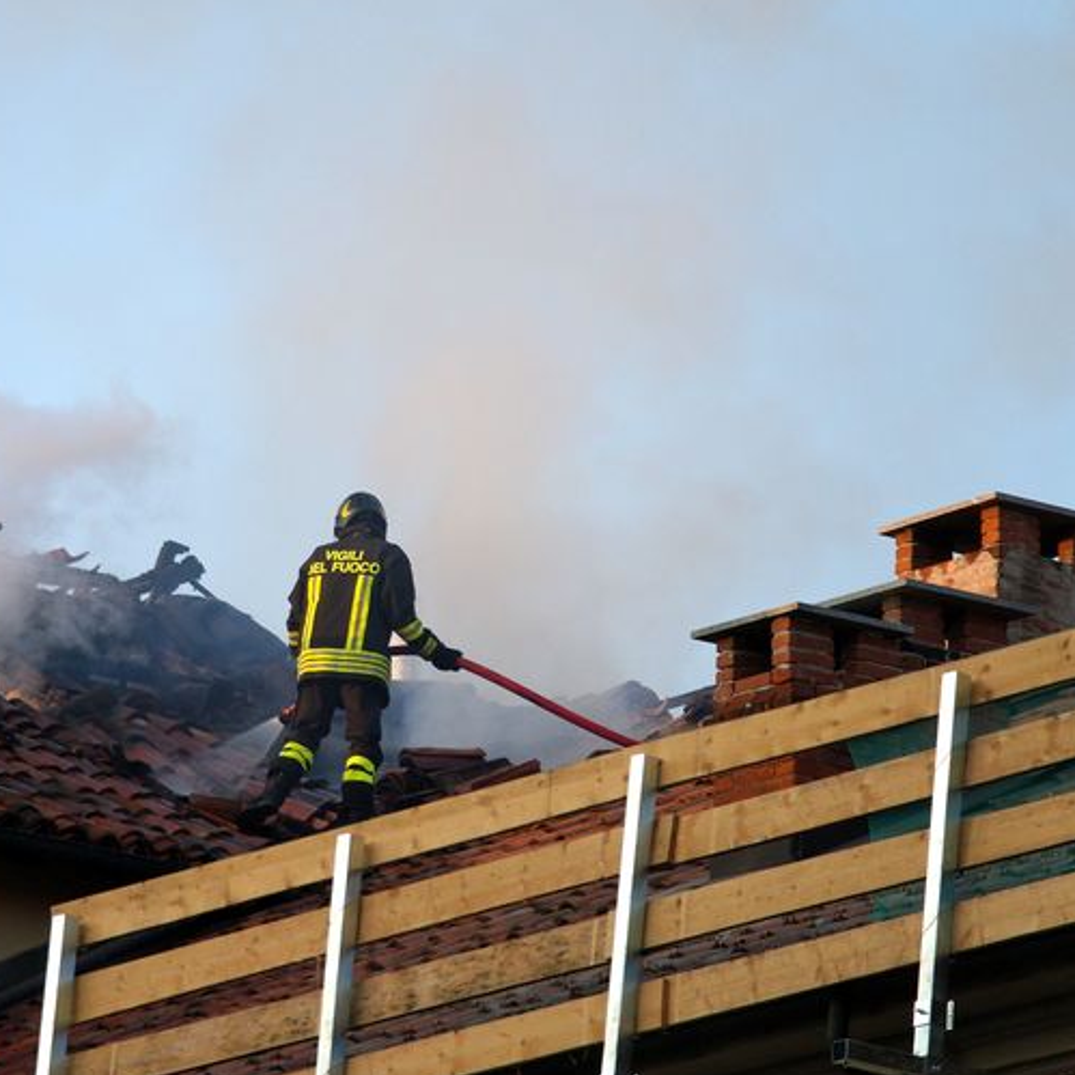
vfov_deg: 4.2
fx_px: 14721
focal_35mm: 419
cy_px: 556
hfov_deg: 4.2
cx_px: 317
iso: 400
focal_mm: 200
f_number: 5.6
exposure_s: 1/500
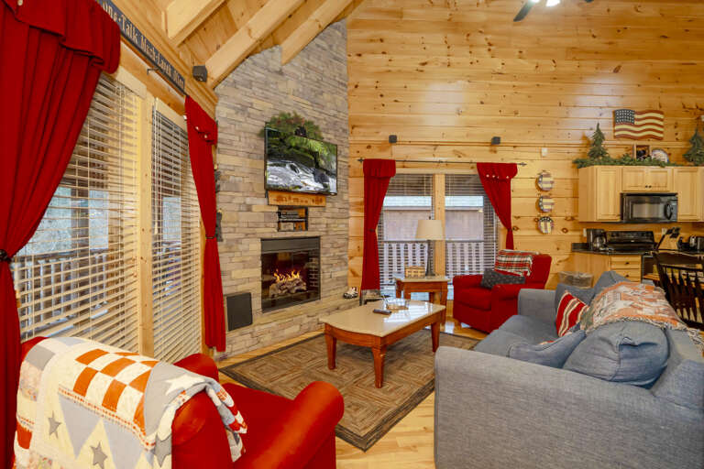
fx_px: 313
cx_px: 352
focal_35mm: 16
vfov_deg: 73.7
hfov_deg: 96.7
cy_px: 234
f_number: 7.1
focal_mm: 16
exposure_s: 1/80
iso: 1600
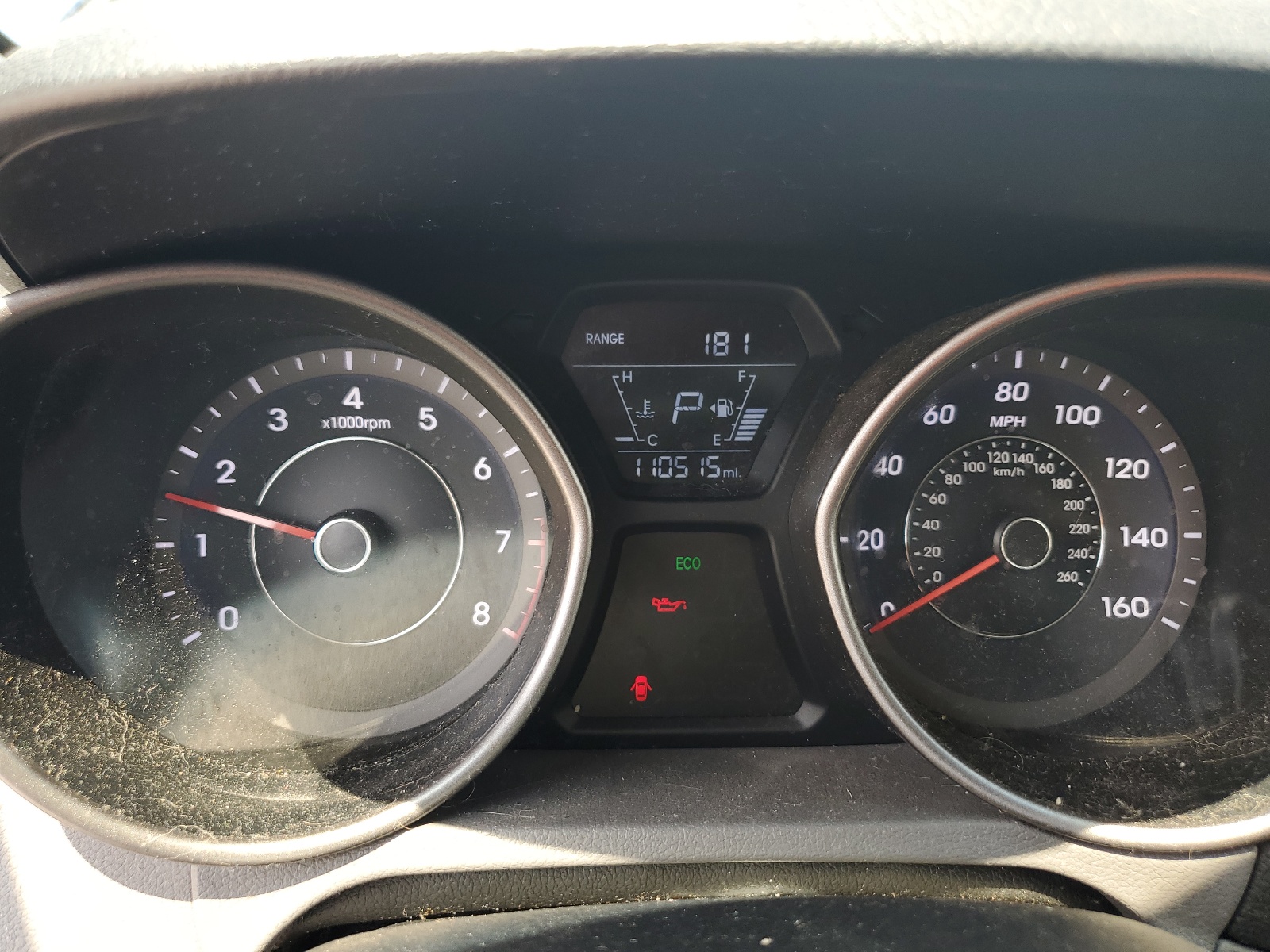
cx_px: 635
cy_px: 476
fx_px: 954
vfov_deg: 53.1
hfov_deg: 67.3
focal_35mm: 26
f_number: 1.5
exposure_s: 1/213
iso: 50
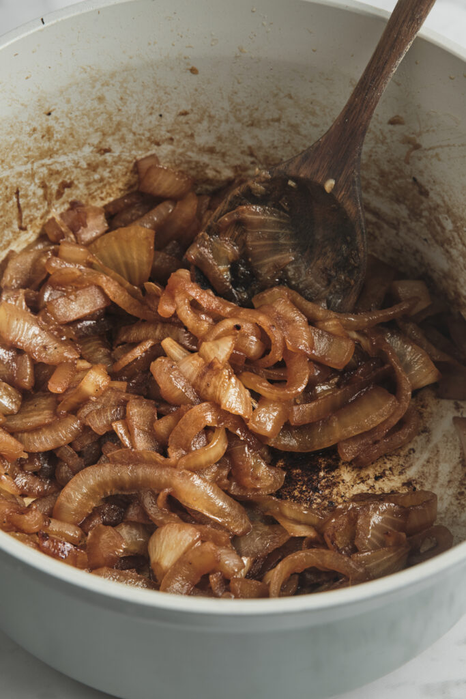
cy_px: 350
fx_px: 2038
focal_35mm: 105
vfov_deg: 19.5
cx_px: 233
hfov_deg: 13.0
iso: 160
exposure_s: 1/250
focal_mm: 70
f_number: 8
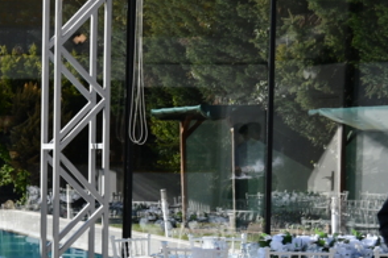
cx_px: -360
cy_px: 228
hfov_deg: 12.1
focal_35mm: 153
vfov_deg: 8.9
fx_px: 1649
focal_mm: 26
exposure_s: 1/320
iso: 100
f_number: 9
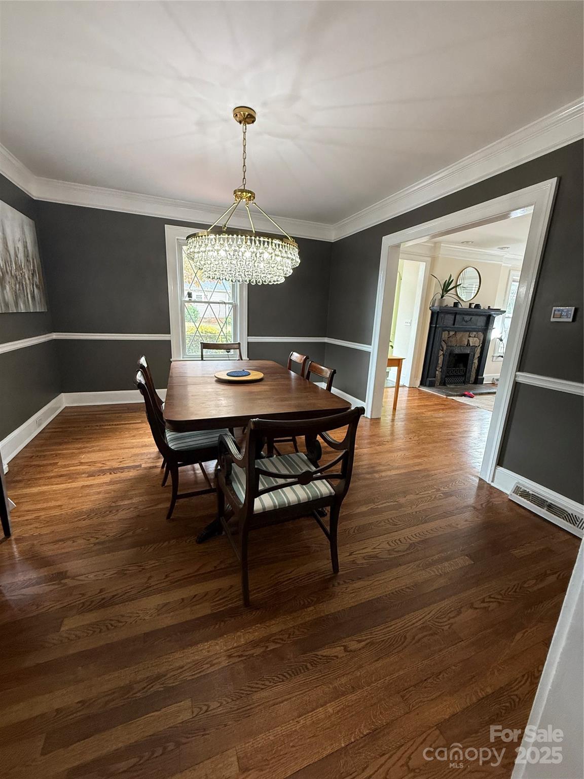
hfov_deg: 85.7
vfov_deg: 102.1
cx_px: 292
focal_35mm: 14
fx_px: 315
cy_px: 390
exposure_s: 1/60
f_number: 2.2
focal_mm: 2.22
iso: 320
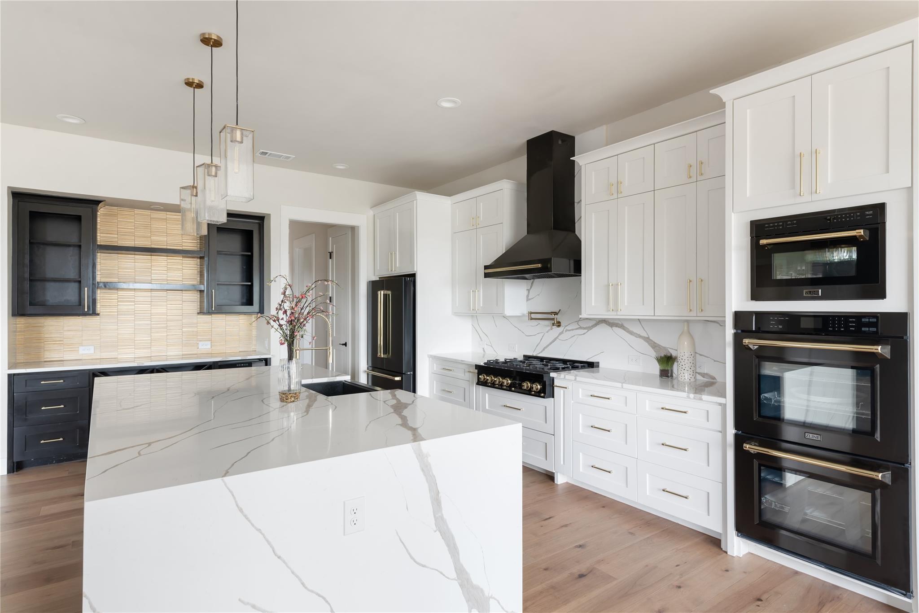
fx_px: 511
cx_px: 460
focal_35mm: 20
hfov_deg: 84.0
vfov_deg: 61.9
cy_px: 306
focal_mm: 20
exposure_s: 1/1.67
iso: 400
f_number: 8
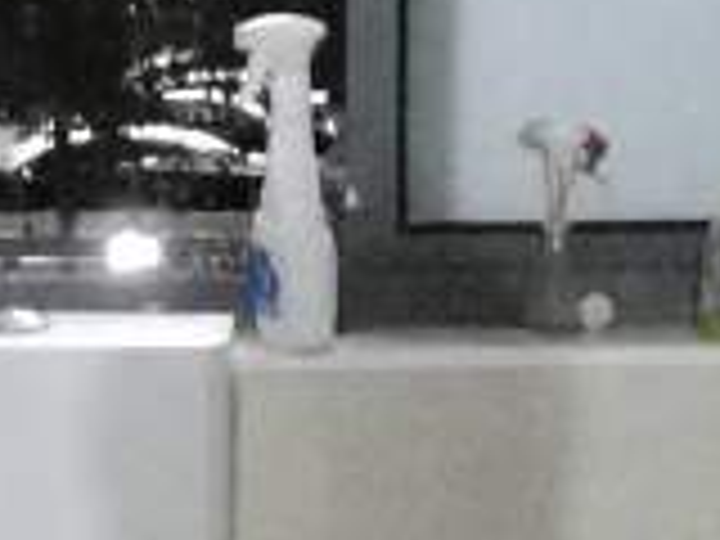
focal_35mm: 120
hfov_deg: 16.3
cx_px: 194
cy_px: 1541
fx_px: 2496
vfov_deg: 9.8
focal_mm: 4.4
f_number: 1.8
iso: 3200
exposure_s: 1/16.7
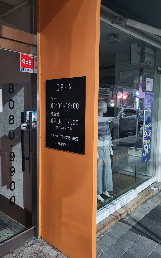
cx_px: 49
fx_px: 211
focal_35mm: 30
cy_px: 124
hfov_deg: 41.1
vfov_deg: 62.9
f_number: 1.8
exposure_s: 1/24
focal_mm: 5
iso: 1250
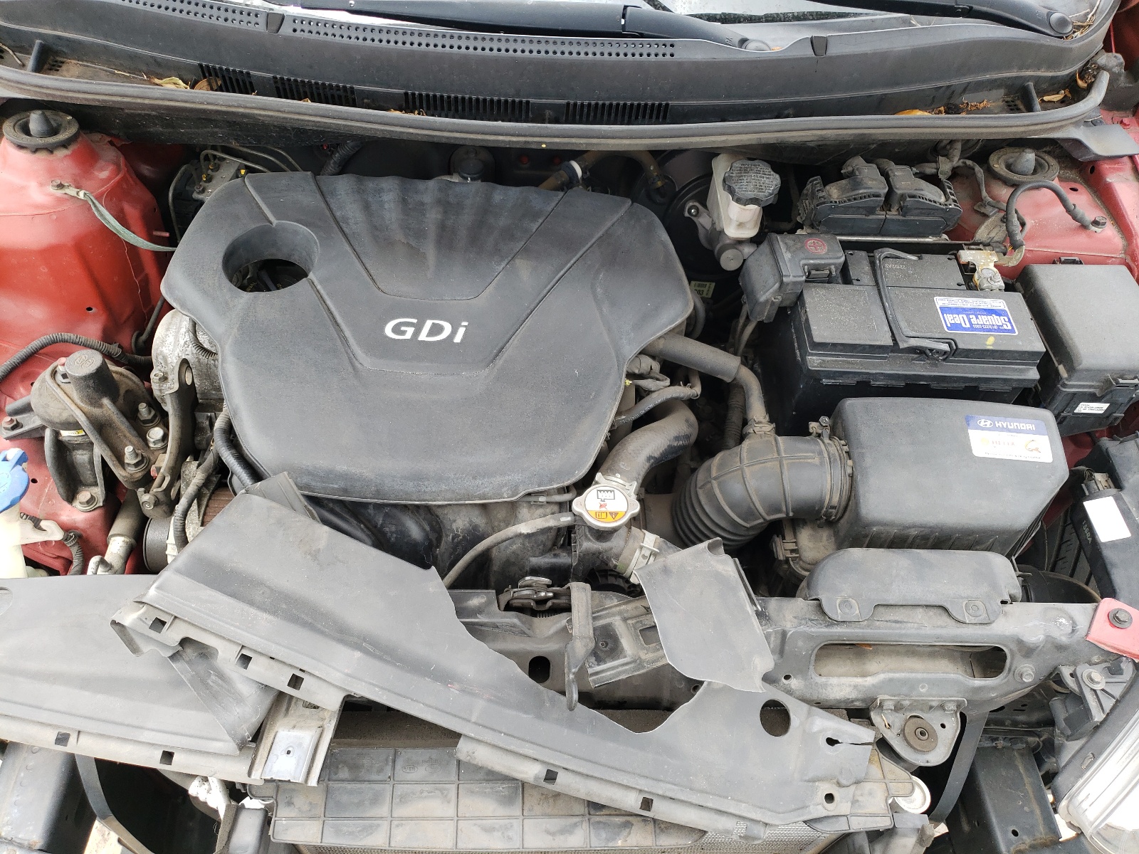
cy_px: 427
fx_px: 856
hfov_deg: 67.3
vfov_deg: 53.1
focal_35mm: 26
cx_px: 570
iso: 50
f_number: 1.5
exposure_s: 1/294
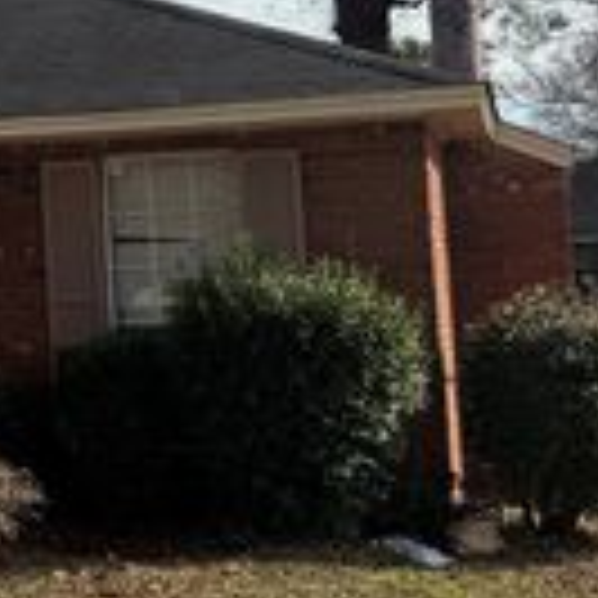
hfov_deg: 18.0
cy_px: 119
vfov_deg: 21.4
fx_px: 1564
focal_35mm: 80
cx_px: -423
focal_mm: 6.76
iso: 80
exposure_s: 1/4310
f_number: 1.78
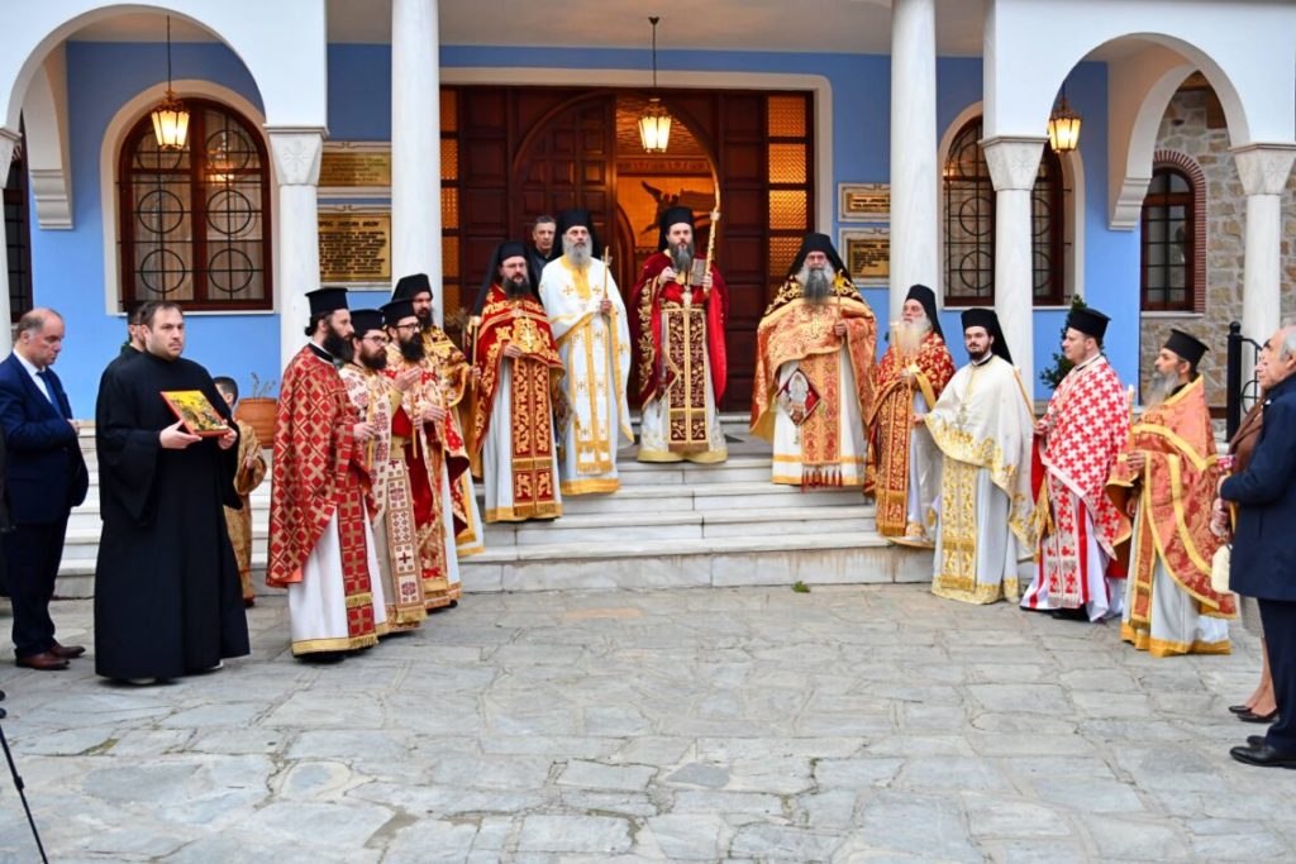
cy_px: 432
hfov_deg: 53.1
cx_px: 648
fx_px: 1296
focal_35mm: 36
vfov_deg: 36.9
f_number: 2.8
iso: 500
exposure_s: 1/250
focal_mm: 24
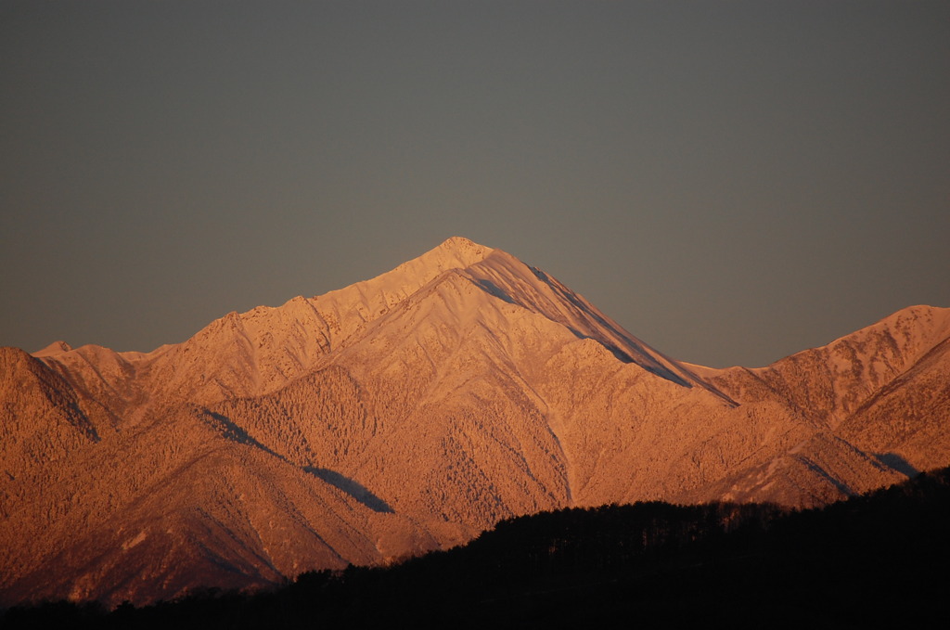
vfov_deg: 4.6
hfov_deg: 6.9
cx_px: 475
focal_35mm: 300
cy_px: 315
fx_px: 7903
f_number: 5.6
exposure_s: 1/800
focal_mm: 200
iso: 400
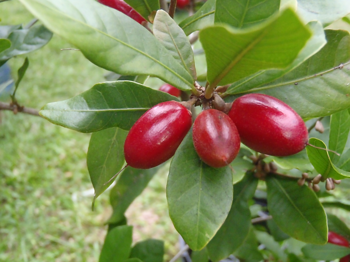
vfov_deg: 38.7
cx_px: 175
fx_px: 374
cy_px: 131
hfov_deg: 50.1
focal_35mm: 37
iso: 800
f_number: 4.7
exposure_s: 1/500
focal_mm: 6.64
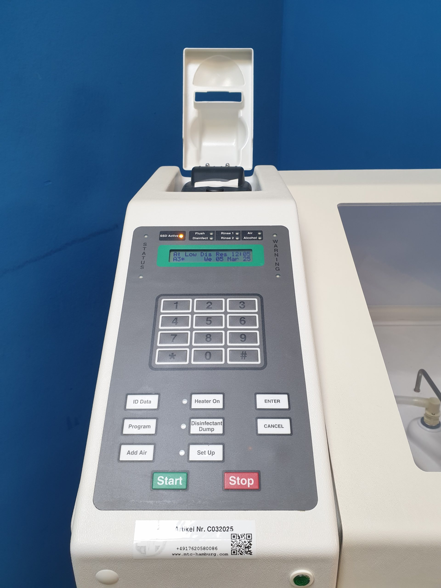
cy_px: 294
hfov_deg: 53.1
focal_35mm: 26
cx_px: 220
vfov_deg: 67.3
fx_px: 442
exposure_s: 1/50
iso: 125
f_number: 2.4
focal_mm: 4.3
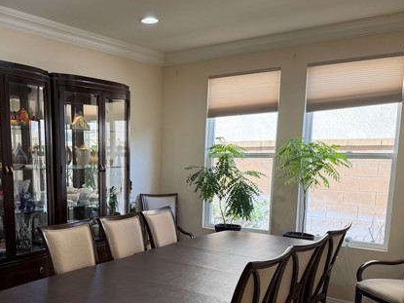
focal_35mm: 37
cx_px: 134
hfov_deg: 49.3
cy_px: 224
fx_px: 432
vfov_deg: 37.8
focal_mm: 6.76
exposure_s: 1/152
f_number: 1.78
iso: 160
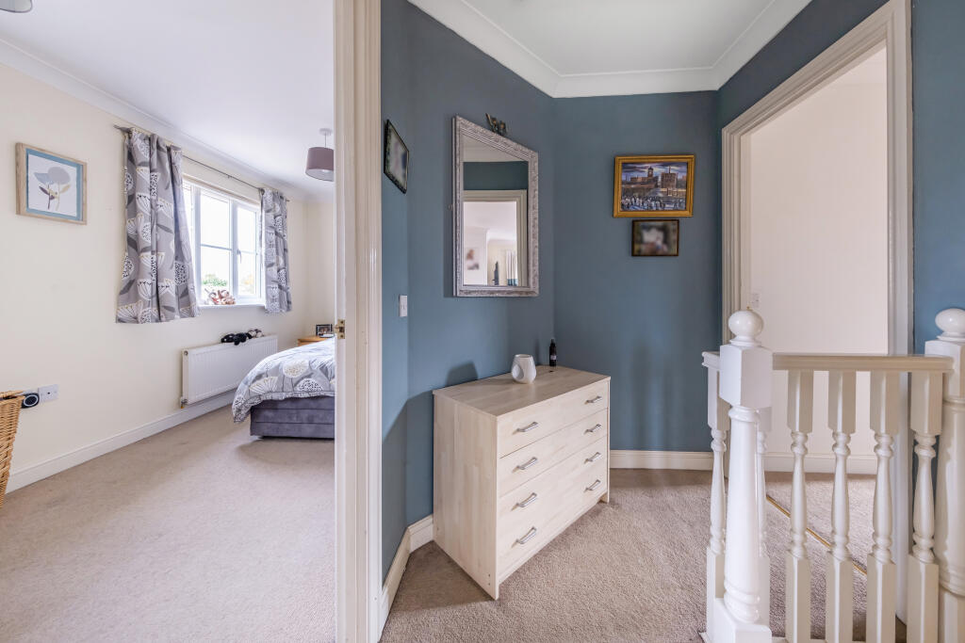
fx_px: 322
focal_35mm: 12
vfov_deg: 90.0
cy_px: 322
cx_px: 482
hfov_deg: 112.6
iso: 320
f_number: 8
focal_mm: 8
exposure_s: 1/8
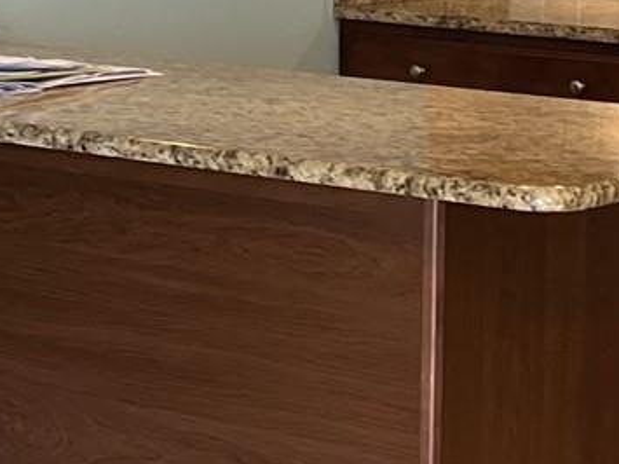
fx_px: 2681
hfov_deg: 13.2
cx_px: 391
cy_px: 190
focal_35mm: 150
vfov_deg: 9.9
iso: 125
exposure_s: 1/120
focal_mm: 5.1
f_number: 1.6
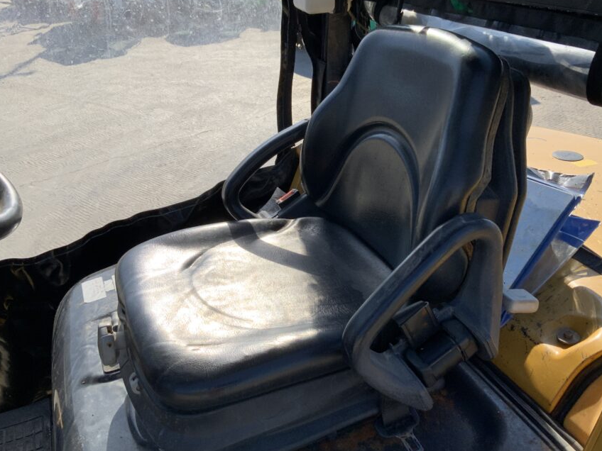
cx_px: 325
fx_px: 609
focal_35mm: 35
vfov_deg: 40.7
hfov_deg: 52.6
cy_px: 217
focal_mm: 3
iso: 16
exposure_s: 1/1221
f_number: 1.8
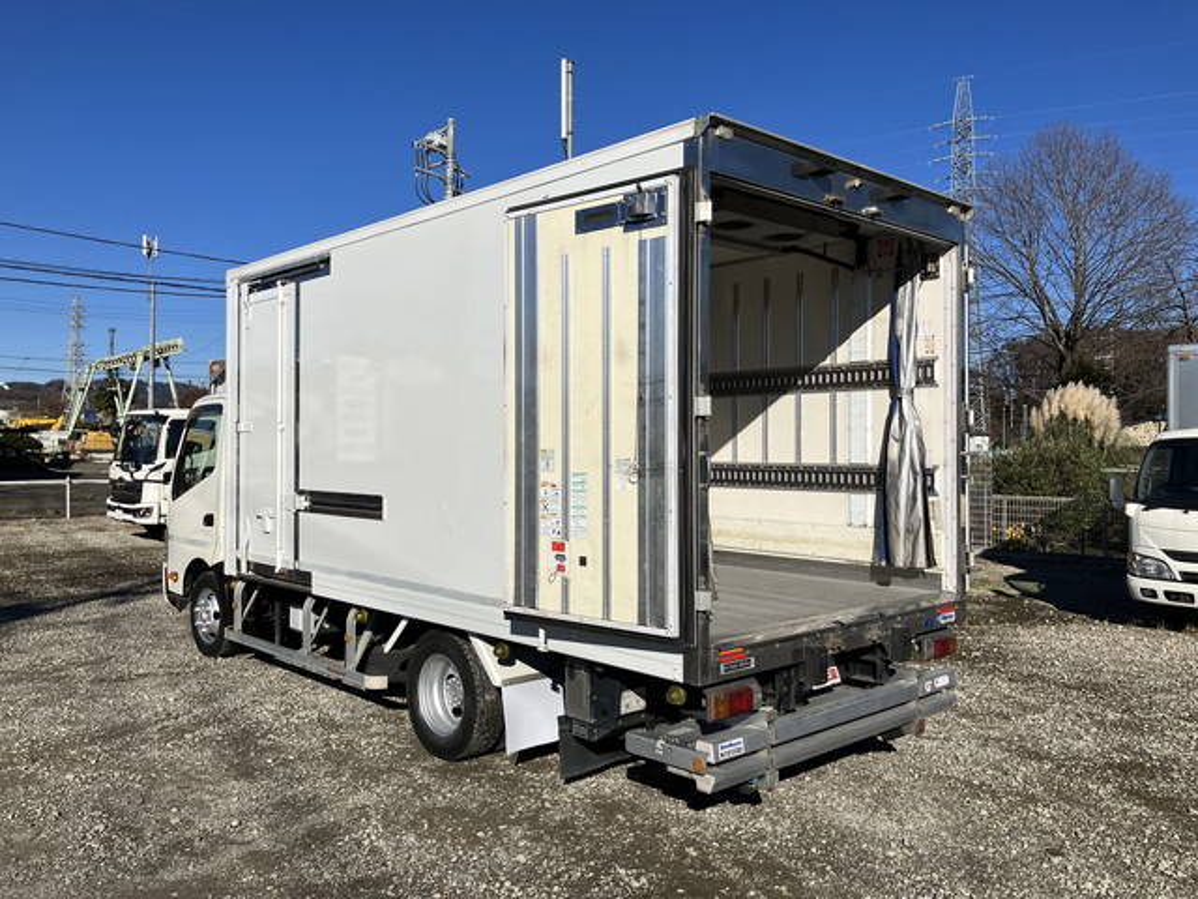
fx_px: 969
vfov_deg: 49.7
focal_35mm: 28
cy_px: 450
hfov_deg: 63.4
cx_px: 599
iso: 32
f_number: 1.8
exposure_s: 1/4878
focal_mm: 3.99
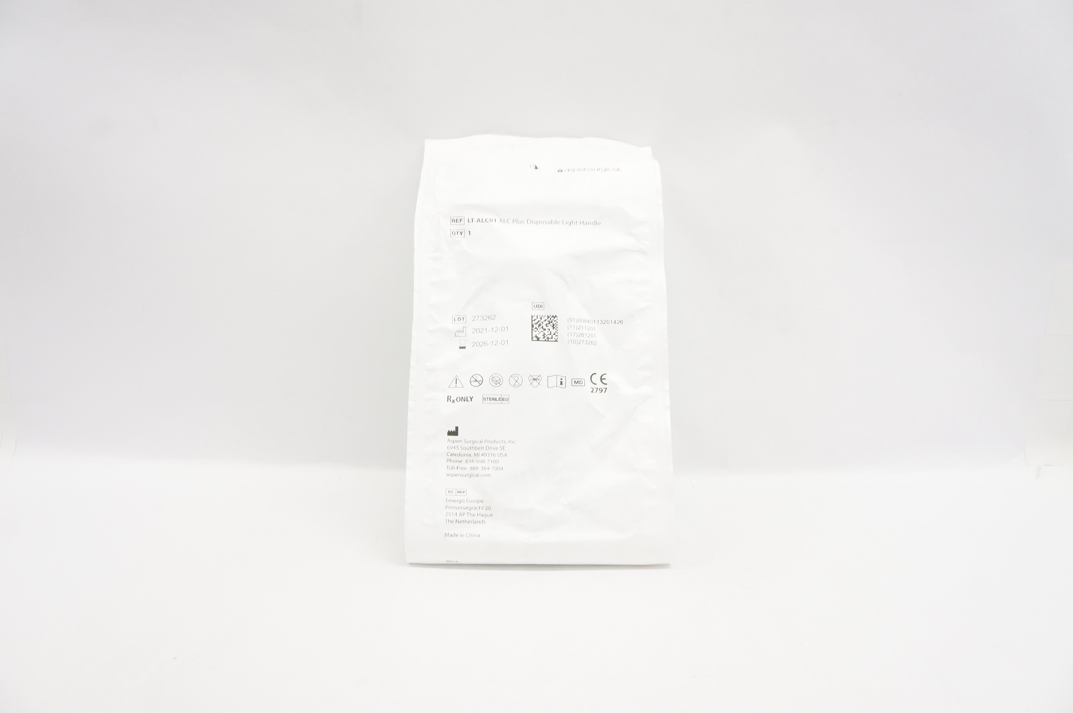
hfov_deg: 67.4
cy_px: 356
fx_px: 804
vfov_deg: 47.8
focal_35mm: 27
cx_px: 536
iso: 400
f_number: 7.1
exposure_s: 1/40
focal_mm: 18
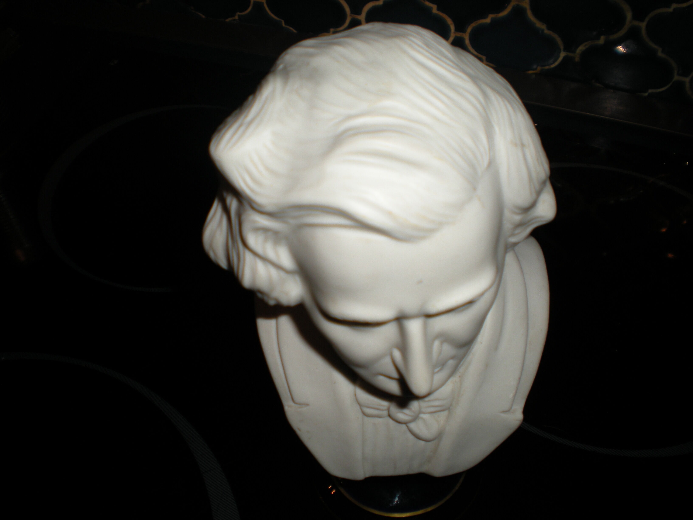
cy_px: 260
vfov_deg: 37.7
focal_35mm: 38
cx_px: 346
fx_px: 761
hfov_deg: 49.0
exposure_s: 1/60
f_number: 3.1
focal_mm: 6.3
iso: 64
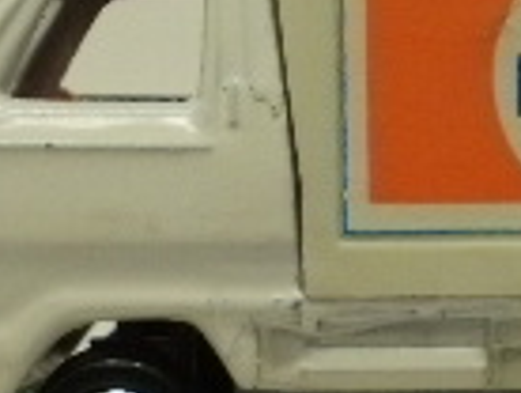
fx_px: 3076
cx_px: 412
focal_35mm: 204
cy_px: 480
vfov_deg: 7.2
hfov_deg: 9.7
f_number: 4
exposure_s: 1/13
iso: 125
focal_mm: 7.7
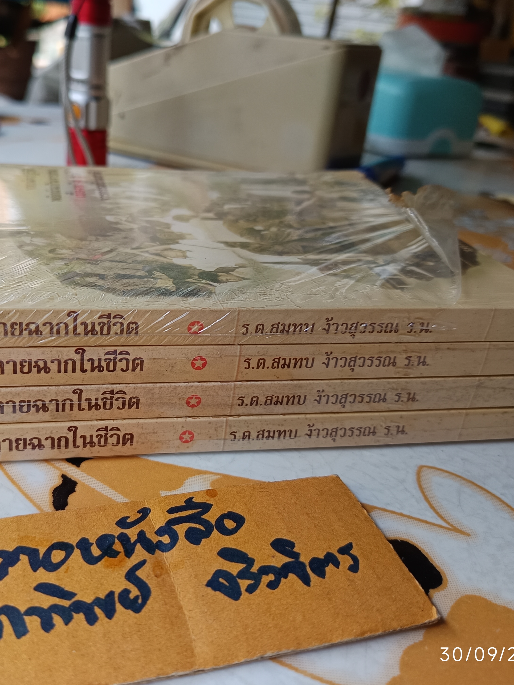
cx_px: 173
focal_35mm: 33
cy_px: 338
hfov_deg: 42.4
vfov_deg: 55.3
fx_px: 653
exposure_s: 1/100
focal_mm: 5.31
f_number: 1.7
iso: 136
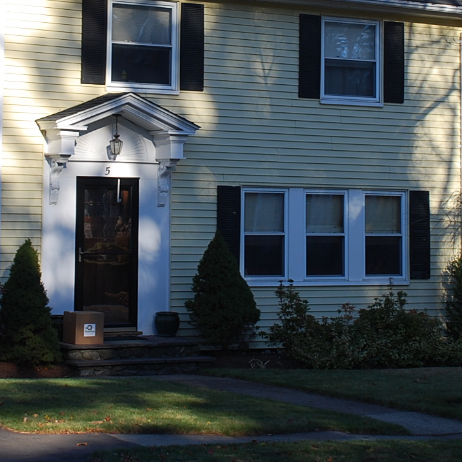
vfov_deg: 16.0
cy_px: 102
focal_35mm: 108
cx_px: 210
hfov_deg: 16.1
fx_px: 1633
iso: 100
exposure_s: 1/160
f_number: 7.1
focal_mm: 31
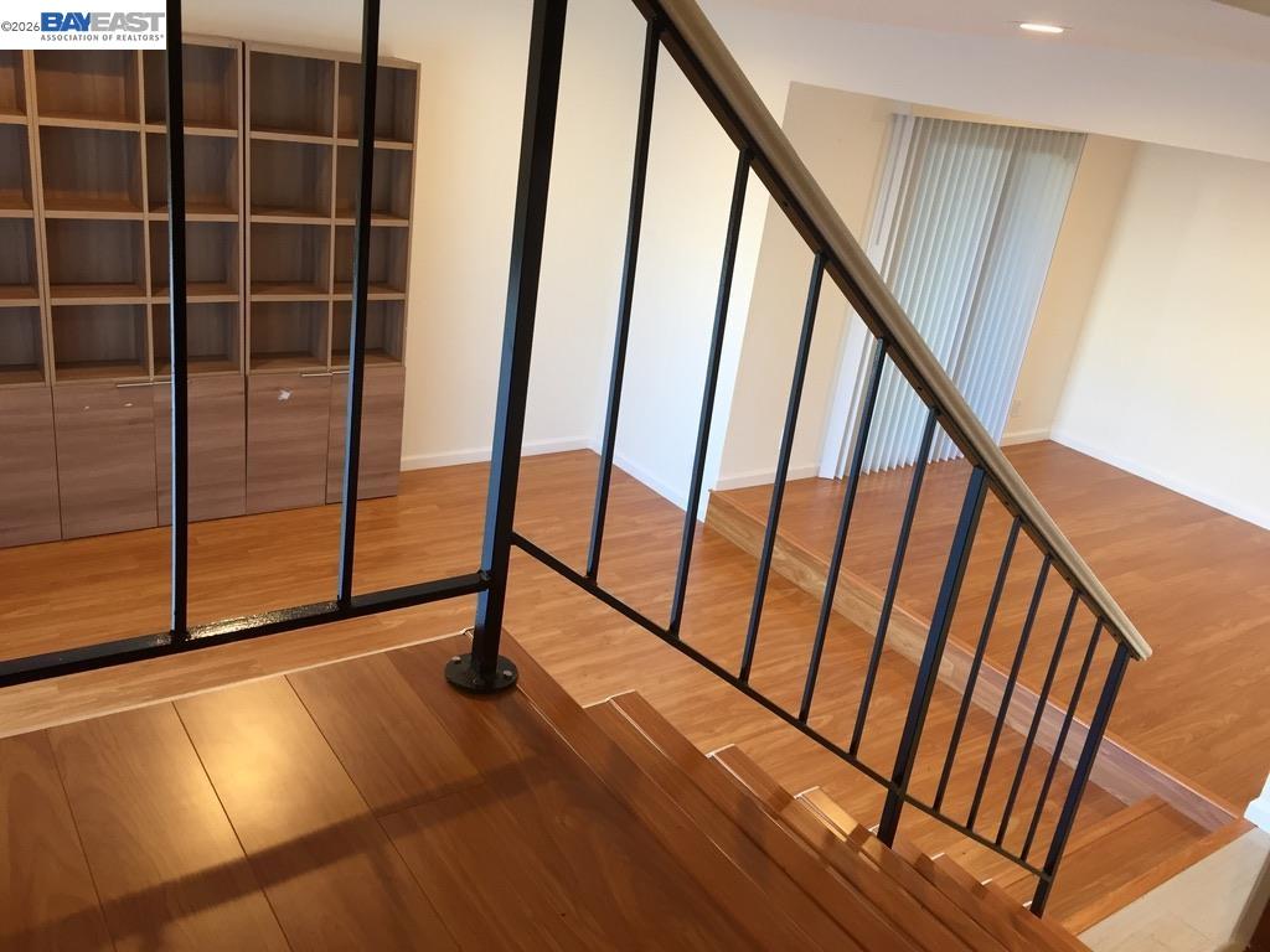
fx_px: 1064
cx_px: 635
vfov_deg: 48.2
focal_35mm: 29
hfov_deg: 61.7
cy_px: 476
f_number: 2.2
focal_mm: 4.15
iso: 64
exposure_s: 1/30
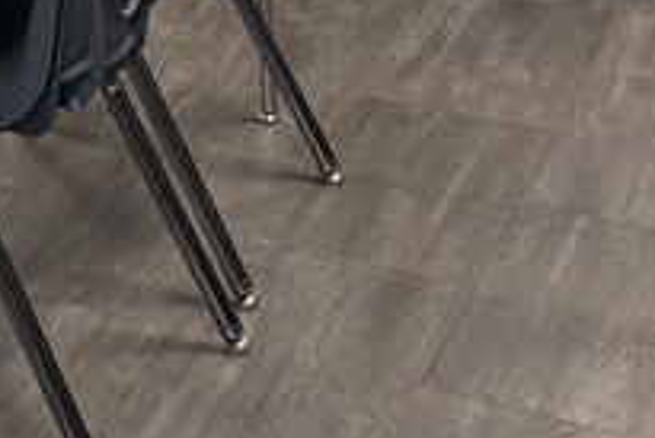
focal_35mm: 135
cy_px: -604
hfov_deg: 13.9
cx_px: -422
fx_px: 2458
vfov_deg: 9.2
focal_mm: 5.96
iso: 80
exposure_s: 1/60
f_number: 1.6
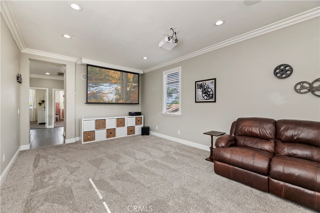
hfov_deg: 104.3
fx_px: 124
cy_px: 106
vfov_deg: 81.1
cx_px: 160
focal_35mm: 14
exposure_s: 1/80
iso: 500
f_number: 10
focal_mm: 14
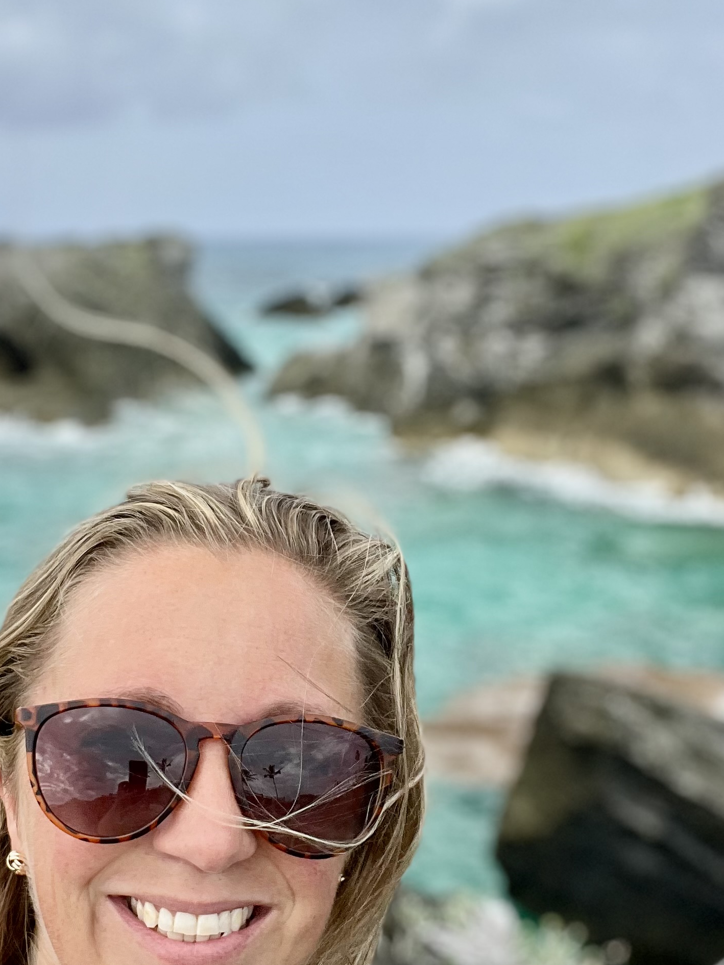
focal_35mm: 49
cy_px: 592
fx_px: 1367
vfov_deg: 38.7
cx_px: 226
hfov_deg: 29.4
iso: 32
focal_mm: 2.71
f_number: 2.2
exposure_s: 1/443
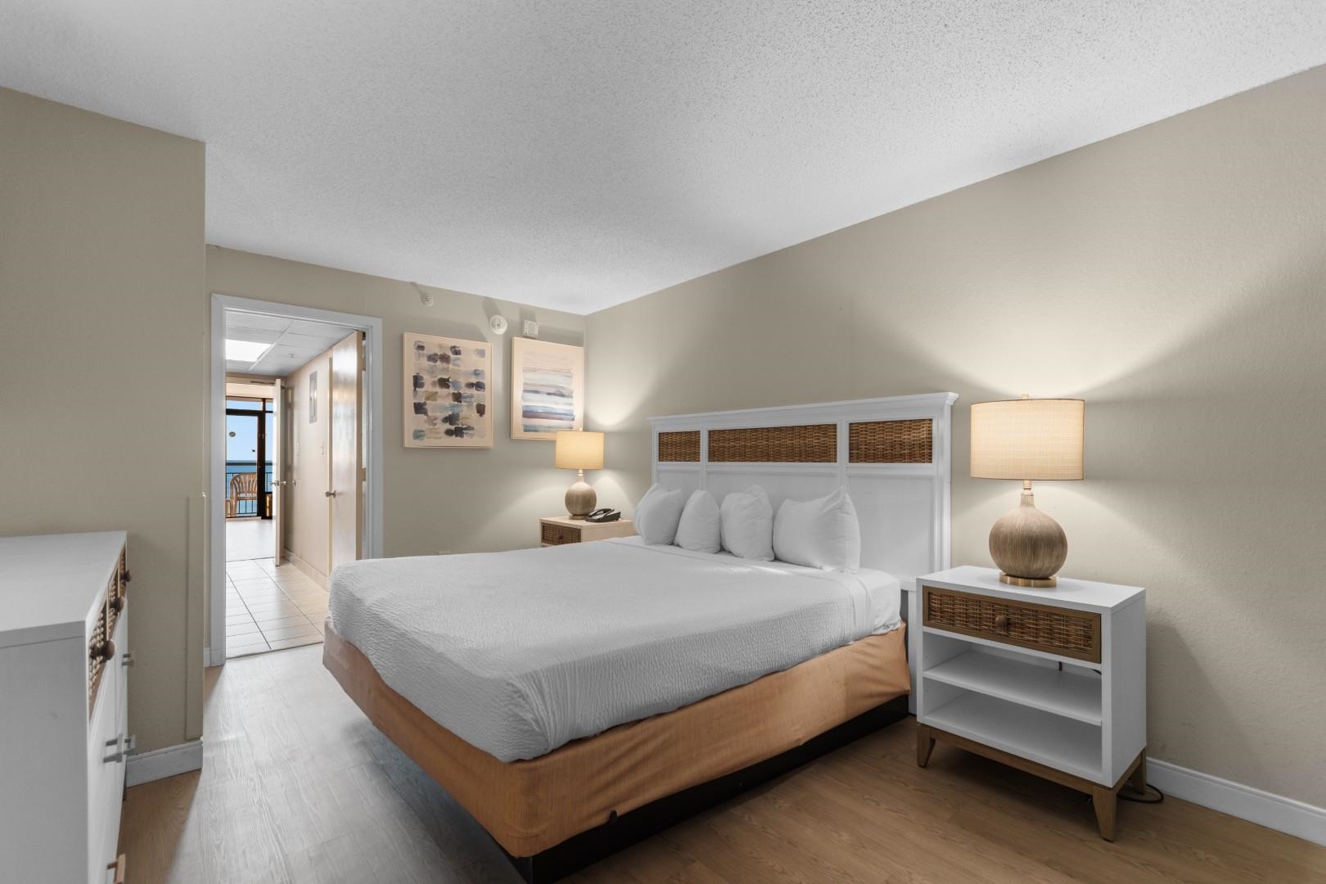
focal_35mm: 15
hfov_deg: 100.4
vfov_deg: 77.3
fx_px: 552
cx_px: 663
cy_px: 442
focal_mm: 10
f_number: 4.5
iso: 100
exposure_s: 3
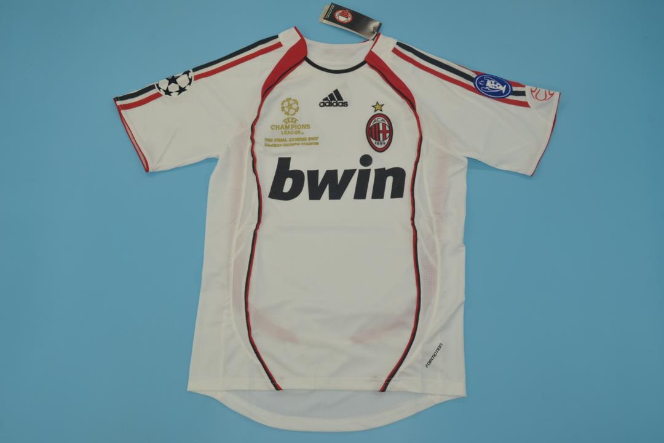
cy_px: 222
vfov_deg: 36.9
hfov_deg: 53.1
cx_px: 332
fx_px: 664
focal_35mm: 36
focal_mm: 24
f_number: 8
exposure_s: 1/100
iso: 200
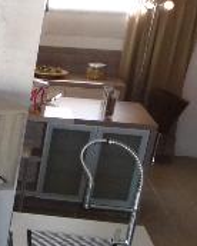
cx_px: -194
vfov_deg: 19.3
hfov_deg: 13.8
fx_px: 691
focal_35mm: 95
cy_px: 271
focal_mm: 4.7
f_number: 3.3
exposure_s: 1/30
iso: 200
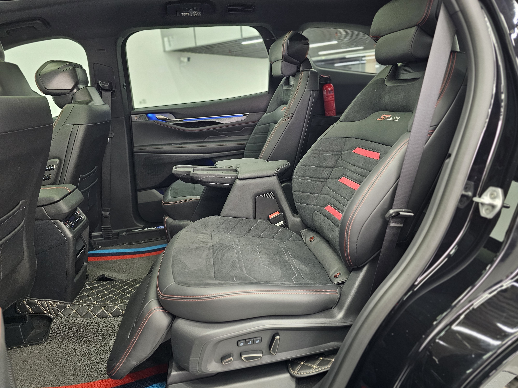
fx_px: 344
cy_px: 194
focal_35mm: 23
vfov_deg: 58.9
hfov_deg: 73.9
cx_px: 259
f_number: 1.7
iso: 800
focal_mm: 6.3
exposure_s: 1/25
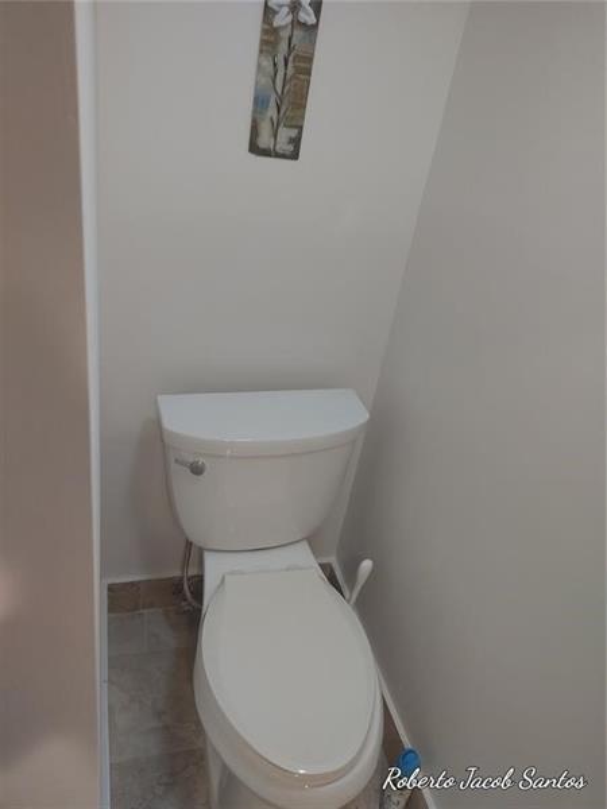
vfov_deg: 67.3
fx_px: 608
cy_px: 404
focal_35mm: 26
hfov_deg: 53.1
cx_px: 304
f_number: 1.8
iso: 150
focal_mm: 5.58
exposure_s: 1/60
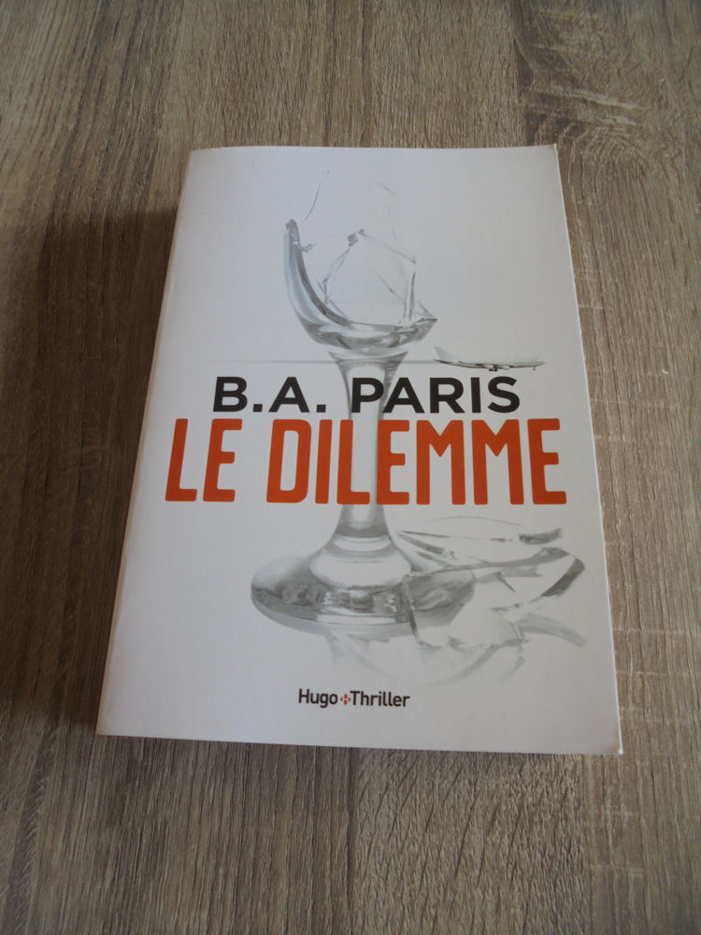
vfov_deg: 67.3
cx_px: 350
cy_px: 468
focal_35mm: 26
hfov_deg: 53.1
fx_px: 702
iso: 100
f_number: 3.5
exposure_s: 1/30
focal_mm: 4.6
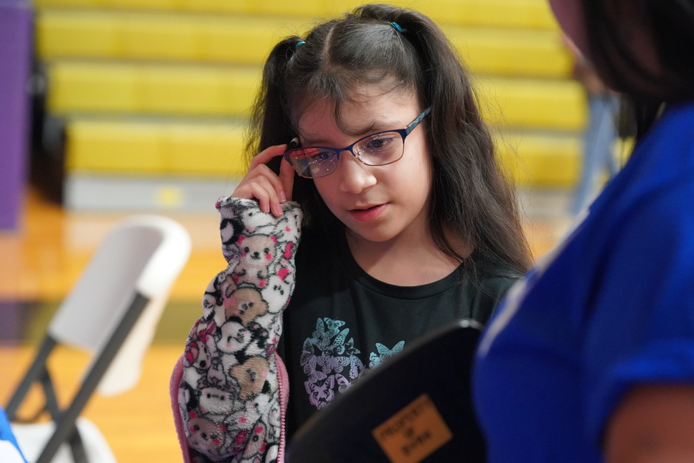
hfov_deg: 22.1
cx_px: 347
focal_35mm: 92
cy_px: 232
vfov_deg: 14.9
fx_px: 1774
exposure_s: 1/160
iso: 10000
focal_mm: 92
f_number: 4
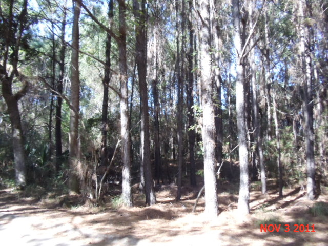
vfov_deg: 32.9
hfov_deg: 42.9
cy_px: 123
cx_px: 164
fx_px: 417
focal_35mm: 44
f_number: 3.5
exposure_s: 1/250
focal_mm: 6
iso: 400
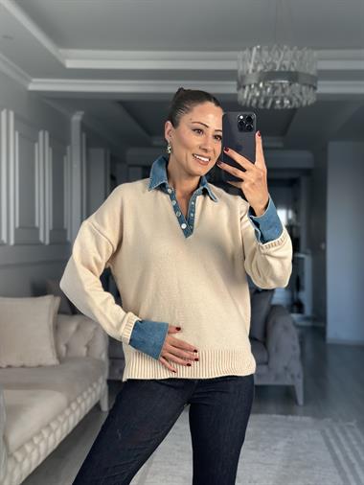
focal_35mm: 48
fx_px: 672
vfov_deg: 39.6
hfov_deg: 30.3
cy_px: 242
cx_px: 182
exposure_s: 1/112
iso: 125
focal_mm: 6.86
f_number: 1.78
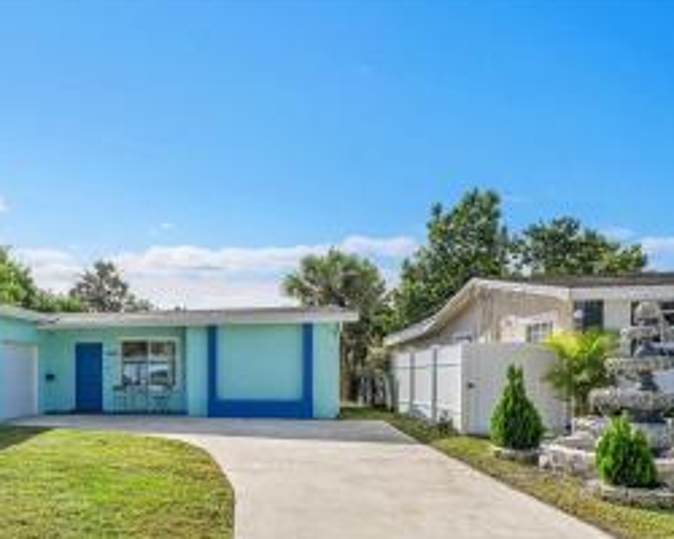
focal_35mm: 27
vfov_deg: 51.4
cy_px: 391
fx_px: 539
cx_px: 127
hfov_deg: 58.7
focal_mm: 16
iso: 80
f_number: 9
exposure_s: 1/250
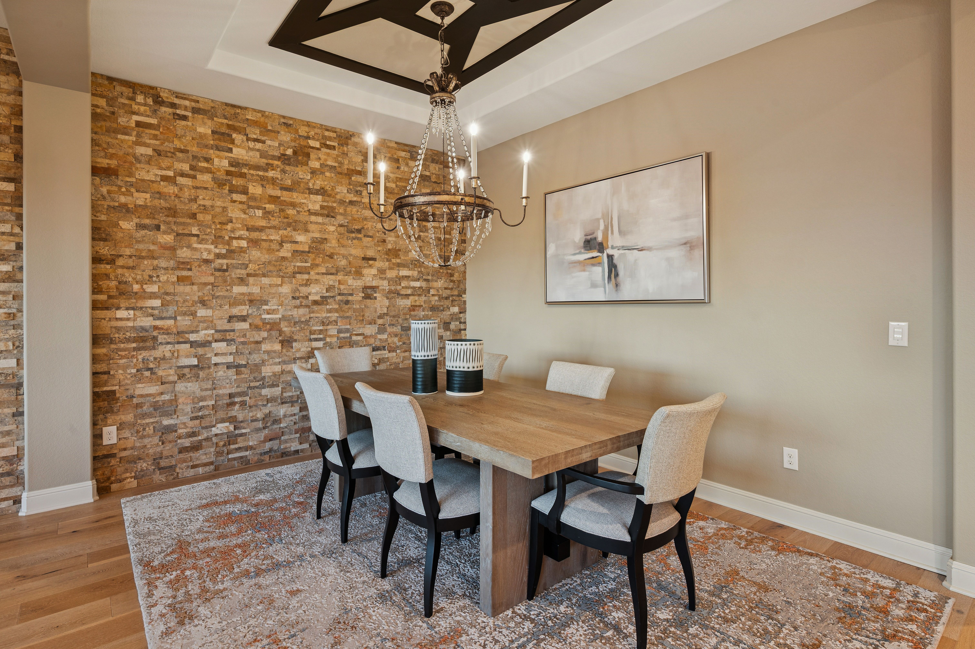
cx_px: 488
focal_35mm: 18
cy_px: 324
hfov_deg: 90.0
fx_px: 487
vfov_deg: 67.3
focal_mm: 18
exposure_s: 1/8
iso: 400
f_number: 9
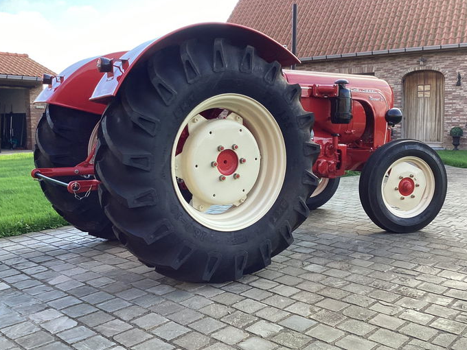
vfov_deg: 40.6
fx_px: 472
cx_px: 243
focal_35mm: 35
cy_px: 155
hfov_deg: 52.6
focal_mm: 3.3
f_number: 2.4
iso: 25
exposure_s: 1/120
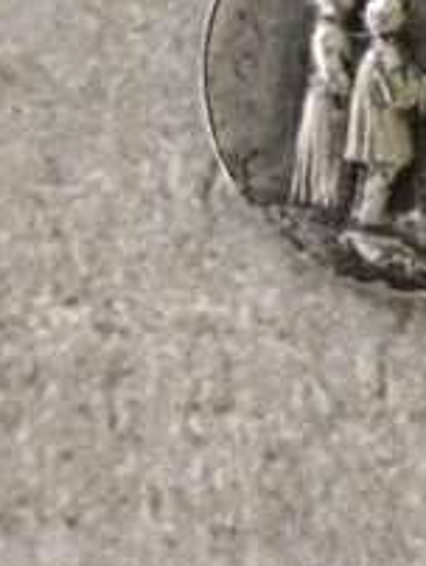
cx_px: 364
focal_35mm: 184
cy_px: 42
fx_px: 3013
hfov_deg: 8.1
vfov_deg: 10.7
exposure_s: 1/25
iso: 1250
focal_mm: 6.19
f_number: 1.65
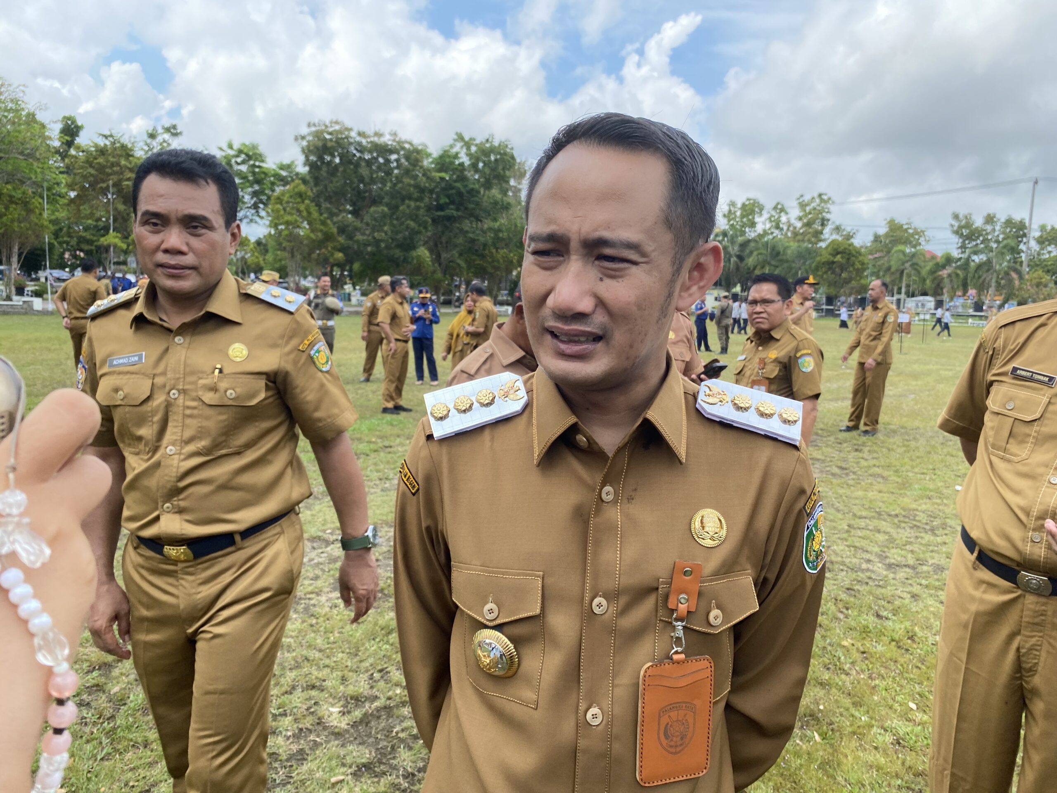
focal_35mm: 26
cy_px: 396
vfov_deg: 53.1
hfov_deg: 67.3
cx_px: 528
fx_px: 794
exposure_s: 1/898
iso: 32
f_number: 1.8
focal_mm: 4.25
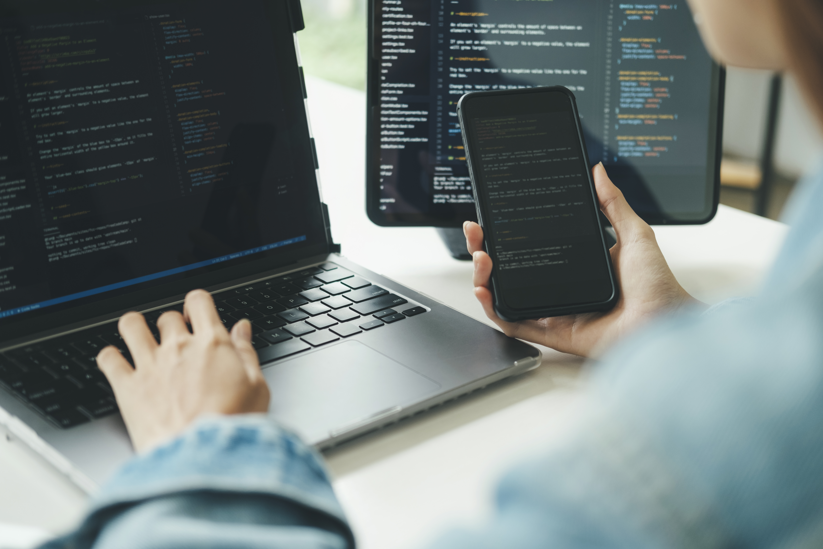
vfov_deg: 25.5
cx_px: 412
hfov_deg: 37.5
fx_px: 1212
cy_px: 274
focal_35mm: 53
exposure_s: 1/250
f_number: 2
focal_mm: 35
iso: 160
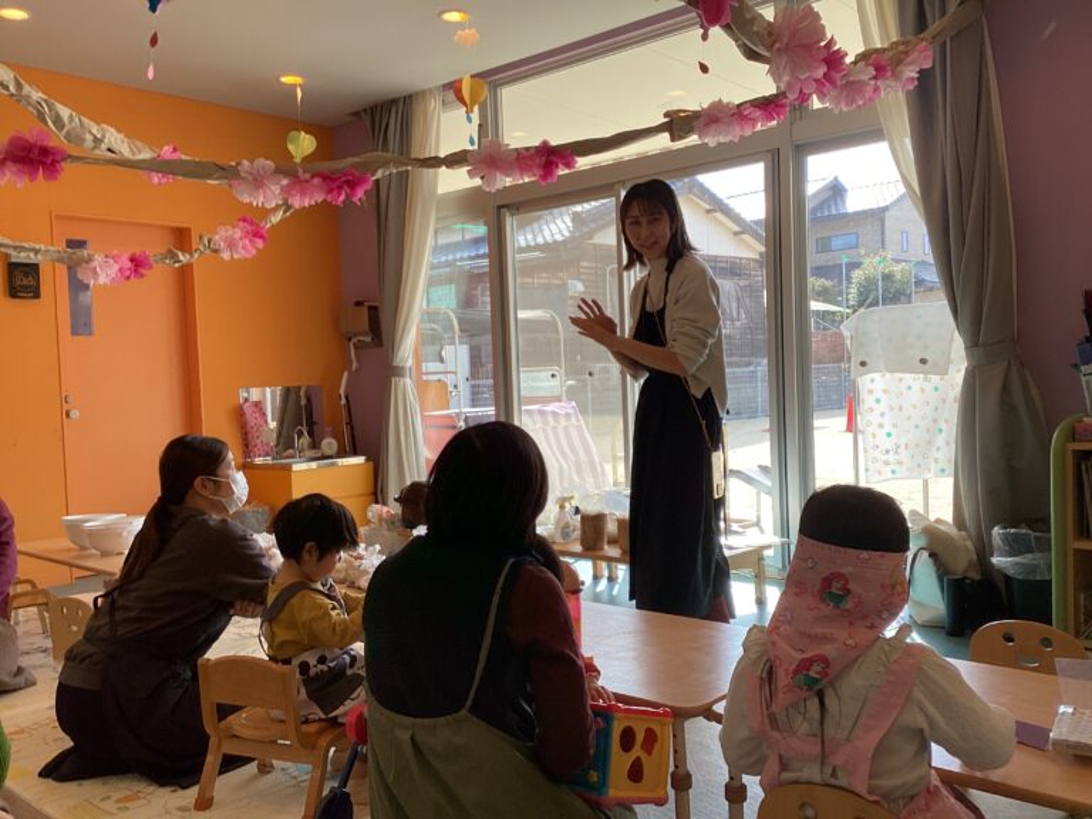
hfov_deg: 58.4
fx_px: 978
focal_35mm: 31
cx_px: 546
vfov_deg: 45.4
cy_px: 410
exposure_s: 1/120
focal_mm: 3.3
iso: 25
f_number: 2.4
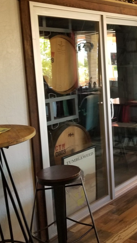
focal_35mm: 51
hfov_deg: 22.7
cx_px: 133
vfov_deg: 40.5
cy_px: 110
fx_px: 329
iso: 160
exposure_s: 1/40
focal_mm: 4.3
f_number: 1.7
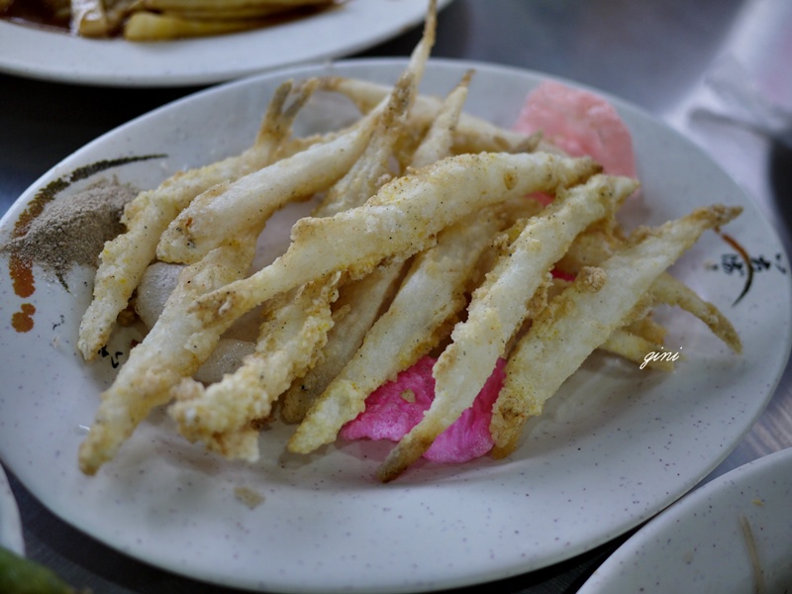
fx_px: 915
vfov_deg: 36.0
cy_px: 297
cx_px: 396
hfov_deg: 46.8
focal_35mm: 40
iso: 100
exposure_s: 1/100
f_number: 1.7
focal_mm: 20
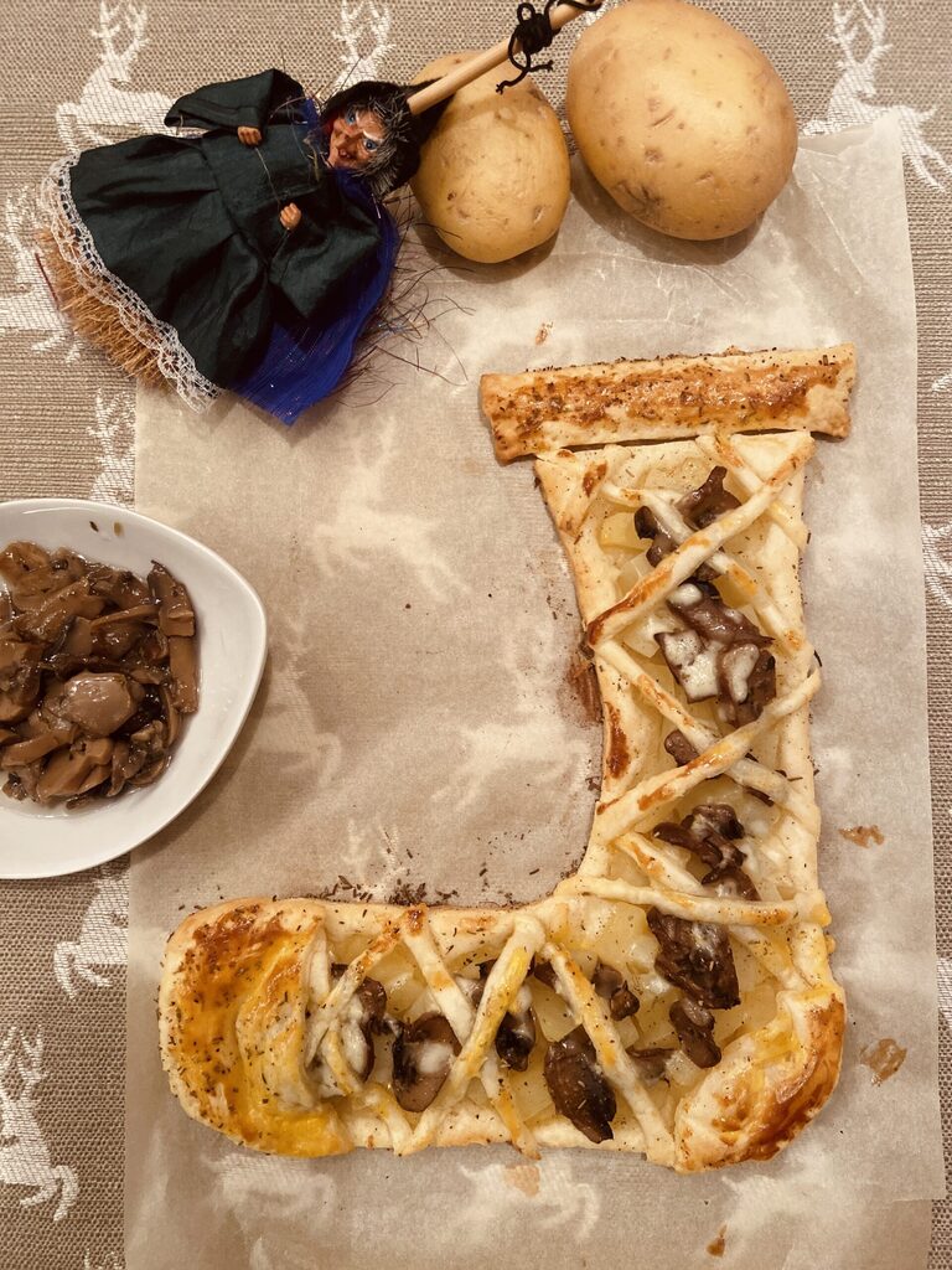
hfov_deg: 53.1
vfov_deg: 67.3
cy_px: 635
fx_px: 953
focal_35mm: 26
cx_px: 476
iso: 320
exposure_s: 1/50
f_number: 1.8
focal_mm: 4.25
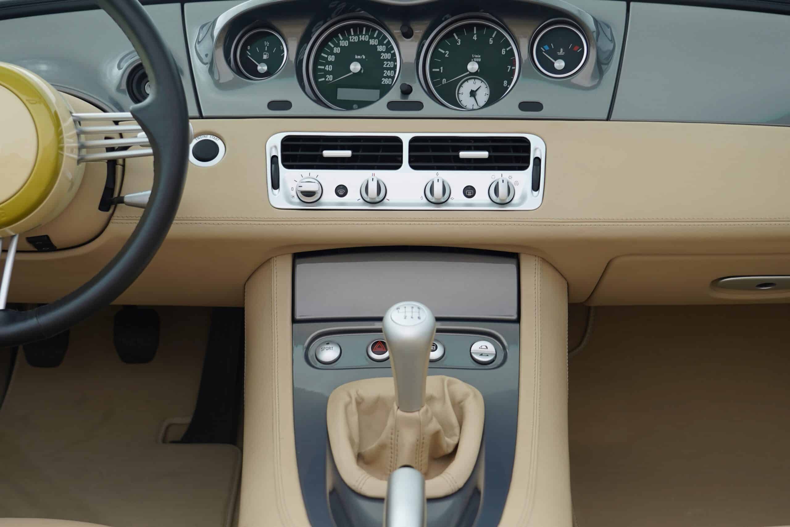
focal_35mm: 51
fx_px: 1119
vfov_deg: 26.5
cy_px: 264
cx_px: 395
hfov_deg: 38.9
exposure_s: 1/160
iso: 100
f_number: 4
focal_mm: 34
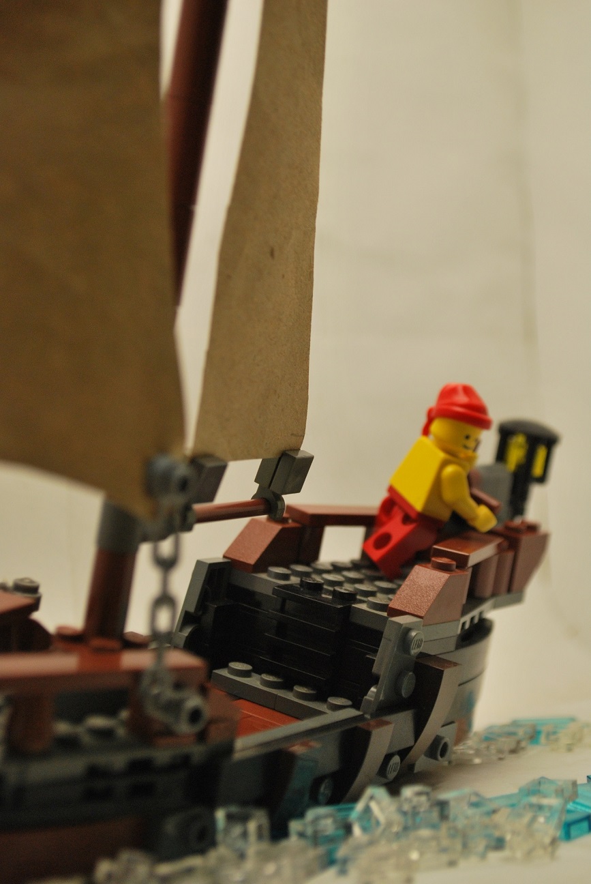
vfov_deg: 30.5
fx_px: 1621
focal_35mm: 66
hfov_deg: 20.7
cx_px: 296
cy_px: 442
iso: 400
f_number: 5.6
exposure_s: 1/20
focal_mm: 44
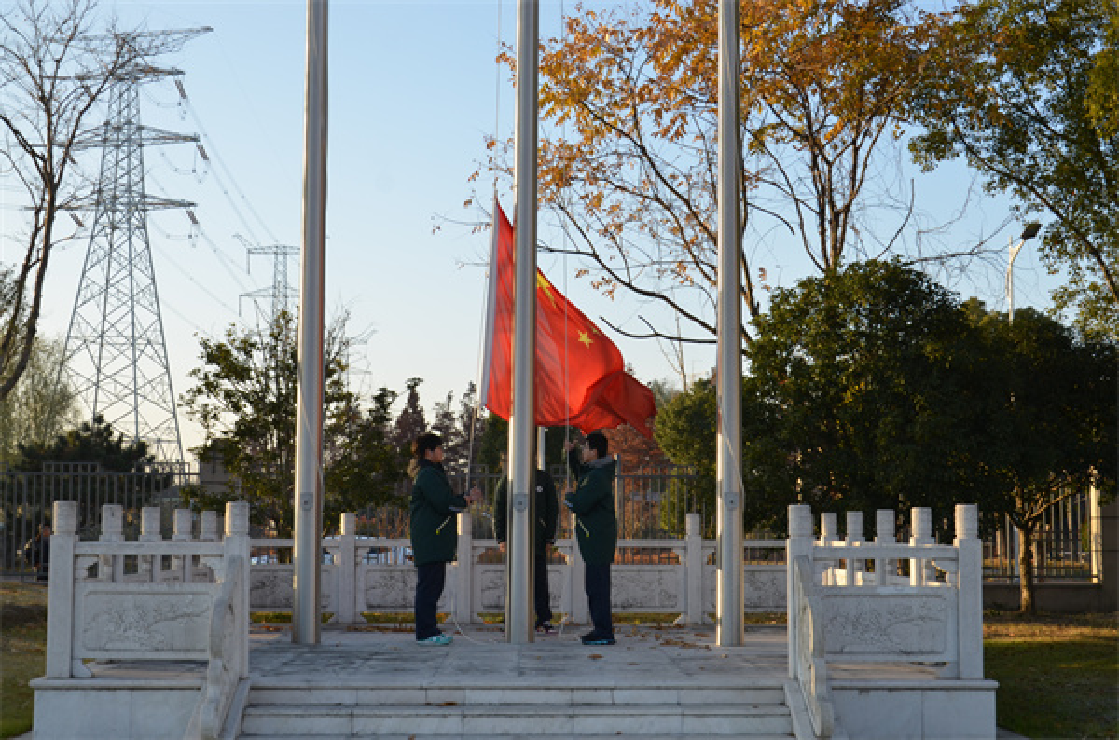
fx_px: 1488
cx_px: 560
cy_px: 370
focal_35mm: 48
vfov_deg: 27.9
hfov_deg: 41.2
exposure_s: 1/200
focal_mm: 32
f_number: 7.1
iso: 200
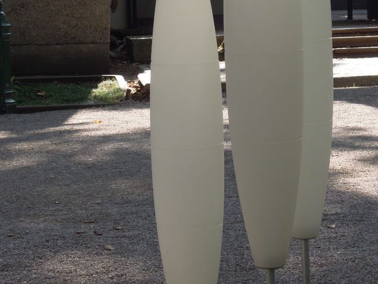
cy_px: 97
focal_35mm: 133
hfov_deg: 14.8
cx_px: 260
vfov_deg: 11.1
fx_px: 1453
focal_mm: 12.5
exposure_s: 1/250
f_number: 4.5
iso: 160
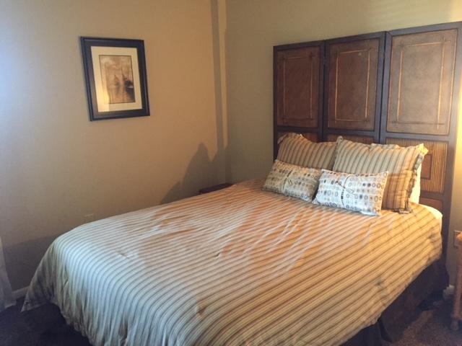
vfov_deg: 48.2
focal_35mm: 29
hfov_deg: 61.7
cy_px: 173
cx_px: 231
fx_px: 387
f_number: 2.2
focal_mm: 4.15
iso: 320
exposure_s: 1/15
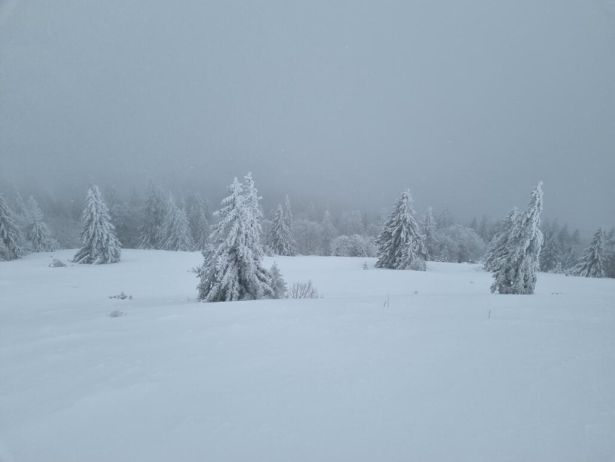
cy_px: 231
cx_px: 308
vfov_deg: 53.1
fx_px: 462
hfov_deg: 67.3
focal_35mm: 26
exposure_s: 1/1648
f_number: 1.8
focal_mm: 5.4
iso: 50
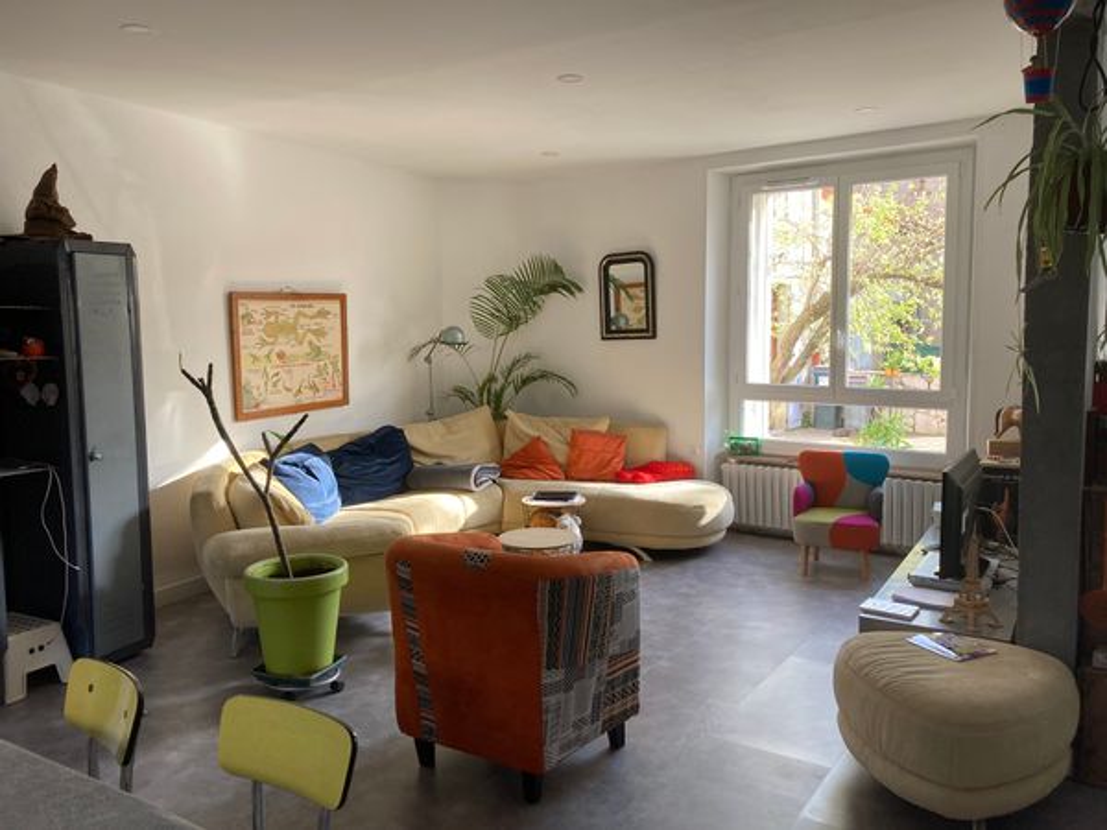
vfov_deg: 49.7
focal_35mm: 28
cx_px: 554
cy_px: 415
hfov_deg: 63.4
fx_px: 895
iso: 64
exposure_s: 1/121
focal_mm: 3.99
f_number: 1.8
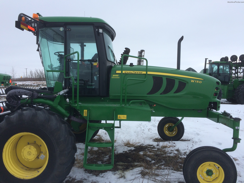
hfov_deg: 61.7
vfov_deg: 48.2
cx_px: 122
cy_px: 92
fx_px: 204
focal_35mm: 29
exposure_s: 1/892
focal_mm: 4.15
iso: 32
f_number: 2.2
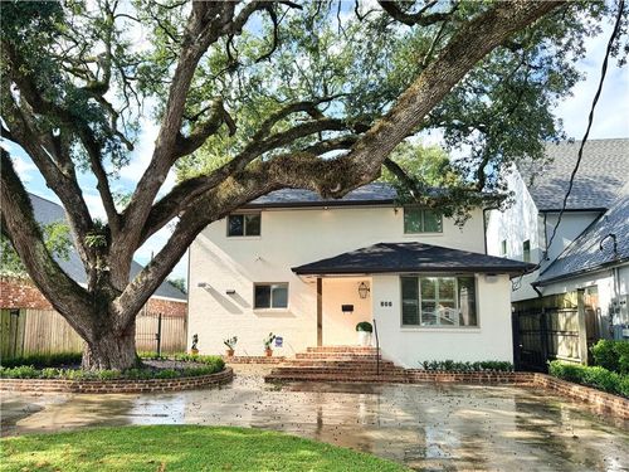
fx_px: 436
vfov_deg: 56.8
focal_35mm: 24
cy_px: 236
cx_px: 314
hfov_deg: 71.6
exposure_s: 1/2232
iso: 100
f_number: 1.78
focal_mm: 6.76
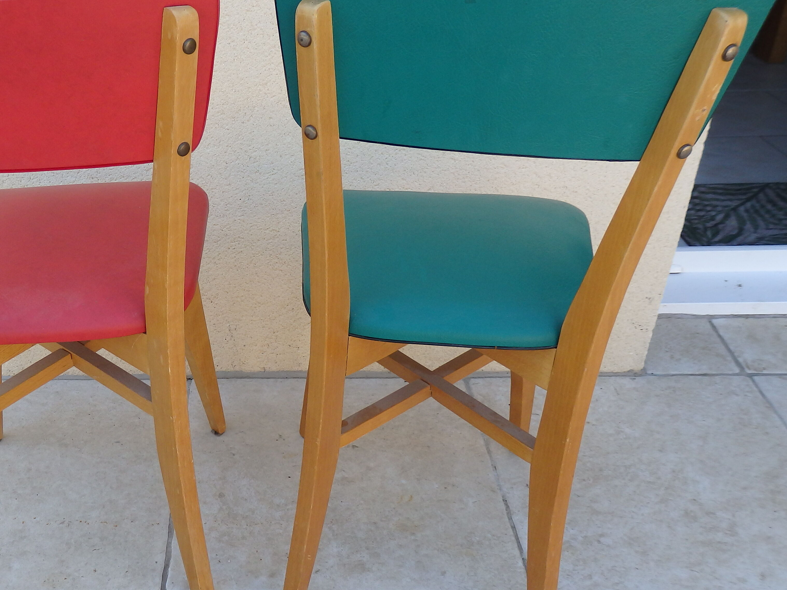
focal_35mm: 38
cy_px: 328
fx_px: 864
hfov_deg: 47.4
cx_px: 212
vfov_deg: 37.7
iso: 125
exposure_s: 1/200
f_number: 3
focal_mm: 4.5
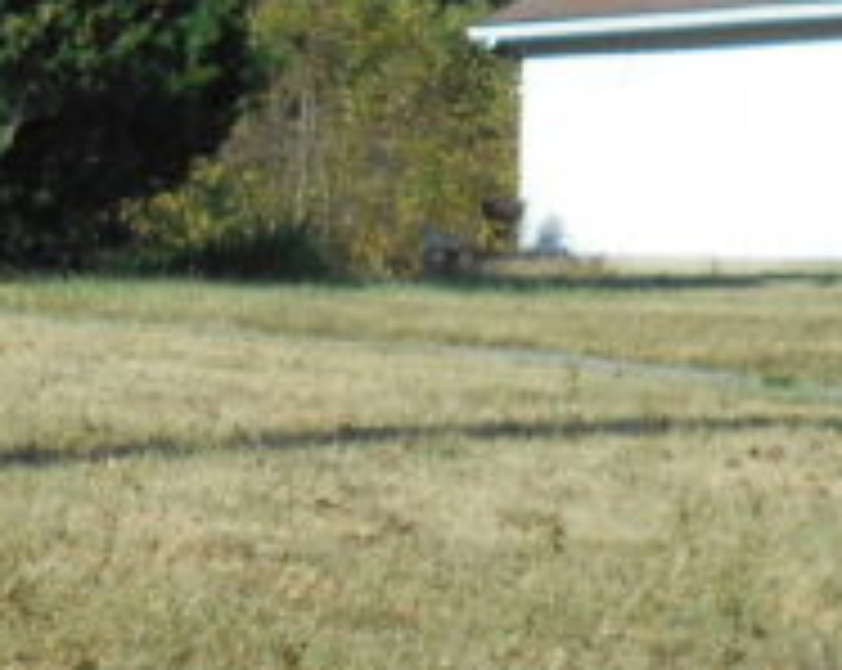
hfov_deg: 8.8
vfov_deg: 7.7
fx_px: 4926
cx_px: -1234
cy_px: -162
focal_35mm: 198
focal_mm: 6.7
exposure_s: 1/640
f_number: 3.9
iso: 80
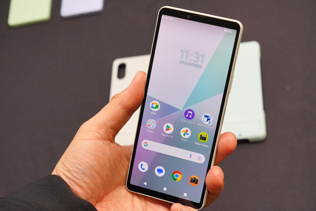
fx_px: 587
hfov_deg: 30.1
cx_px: 158
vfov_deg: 20.3
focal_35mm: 67
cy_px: 106
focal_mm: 44.6
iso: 1250
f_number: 7.1
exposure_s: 1/100
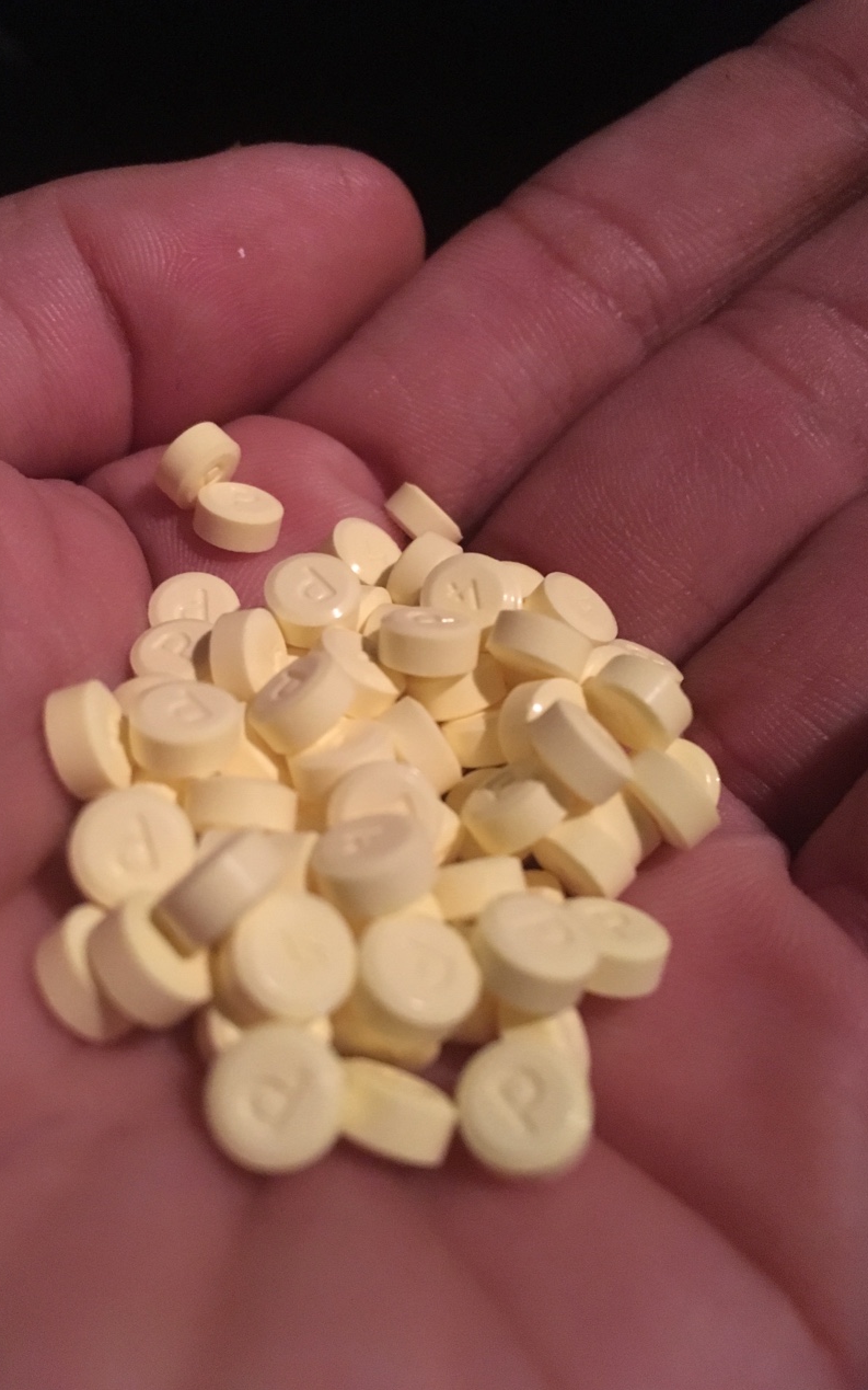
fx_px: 1173
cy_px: 700
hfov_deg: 40.5
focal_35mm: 31
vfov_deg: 61.2
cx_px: 373
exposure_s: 1/15
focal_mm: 4.15
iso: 250
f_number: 2.2
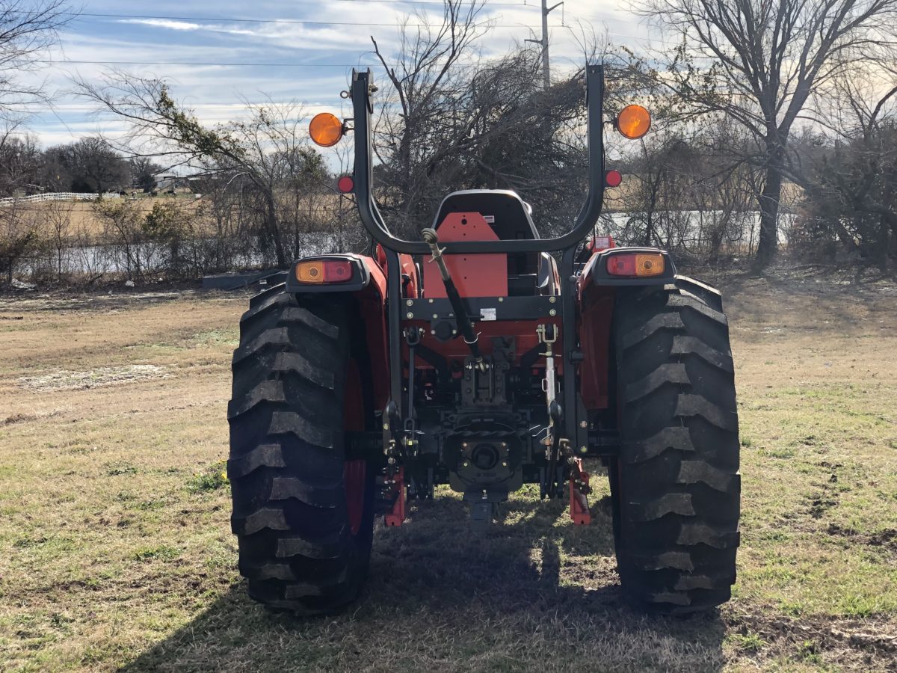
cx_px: 448
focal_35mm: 52
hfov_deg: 36.8
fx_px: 1347
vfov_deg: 28.0
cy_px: 336
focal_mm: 6
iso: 16
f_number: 2.4
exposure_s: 1/838
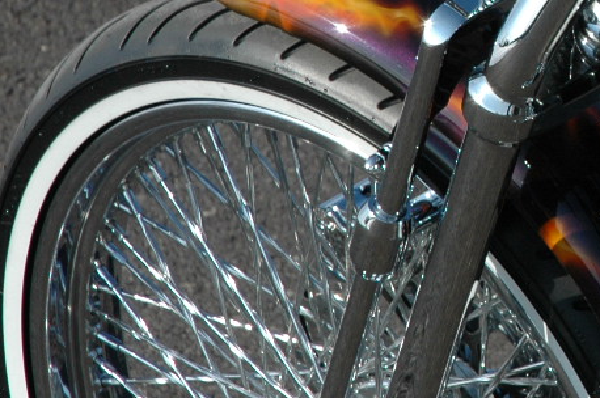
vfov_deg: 4.0
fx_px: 5742
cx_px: 753
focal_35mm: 345
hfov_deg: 5.9
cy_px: -37
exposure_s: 1/400
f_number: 10
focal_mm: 70
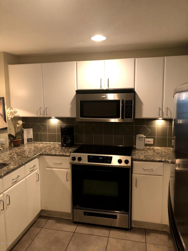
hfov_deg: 49.7
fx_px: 203
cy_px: 126
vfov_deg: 63.4
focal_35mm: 28
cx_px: 94
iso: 64
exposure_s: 1/15
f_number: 1.8
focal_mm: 3.99
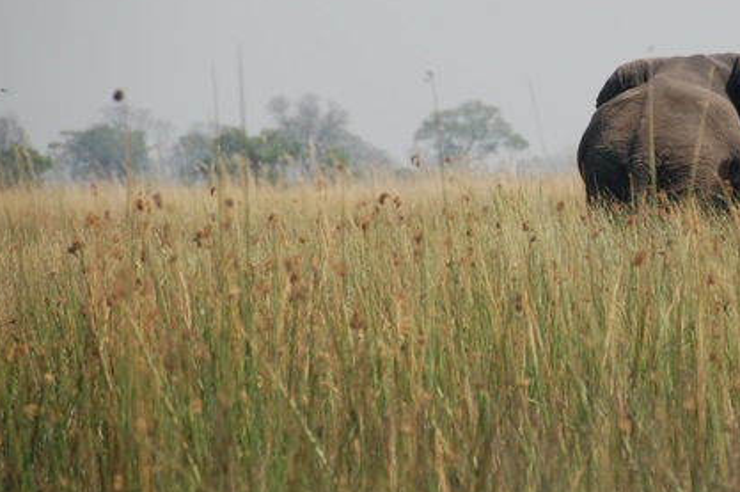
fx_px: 11826
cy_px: 162
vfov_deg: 2.4
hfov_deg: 3.6
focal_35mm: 576
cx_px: 642
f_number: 5.6
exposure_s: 1/1600
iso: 400
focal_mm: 200
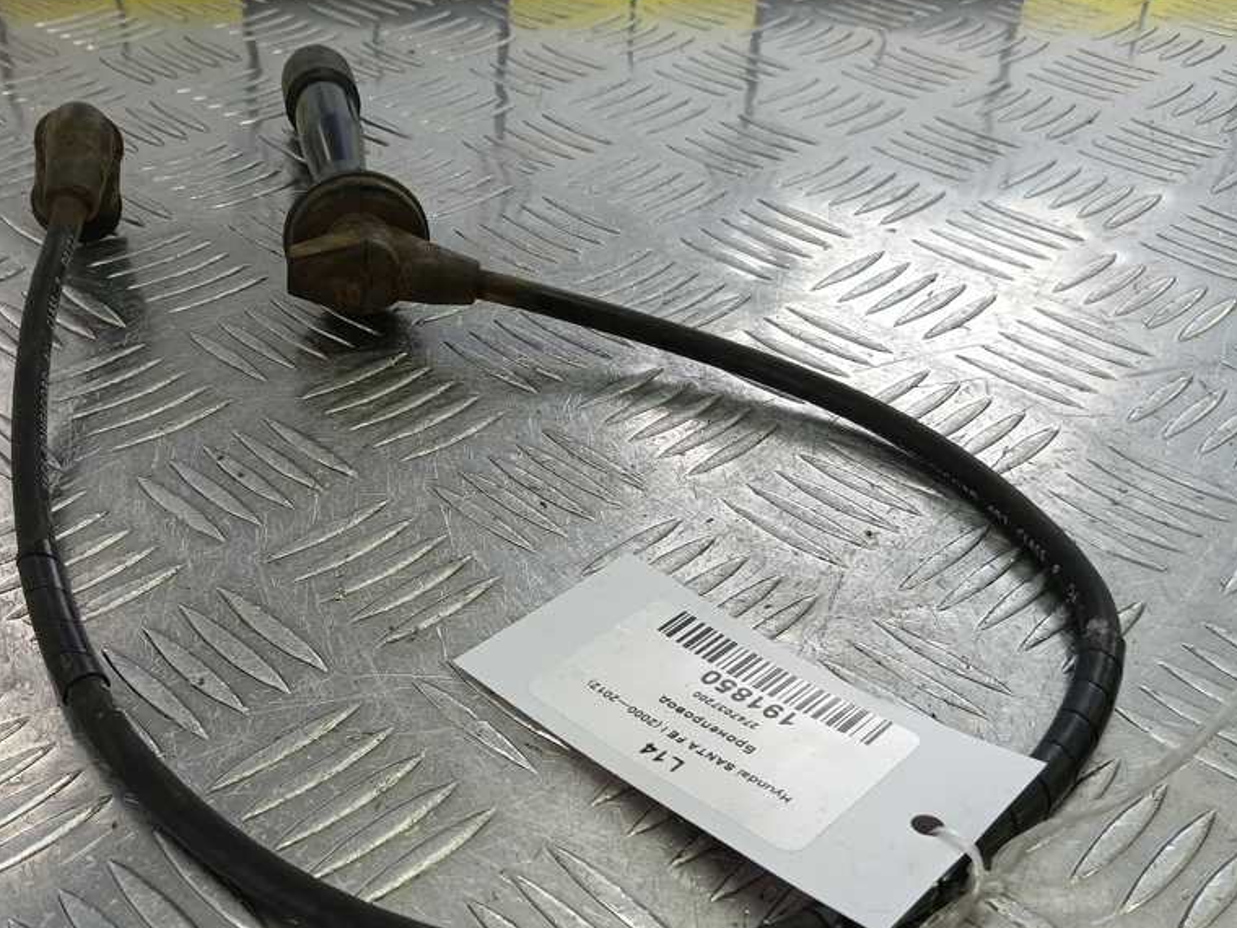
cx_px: 490
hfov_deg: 57.9
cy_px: 576
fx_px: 1108
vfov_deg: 45.1
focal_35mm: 31
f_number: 1.6
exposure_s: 1/100
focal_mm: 4.11
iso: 125
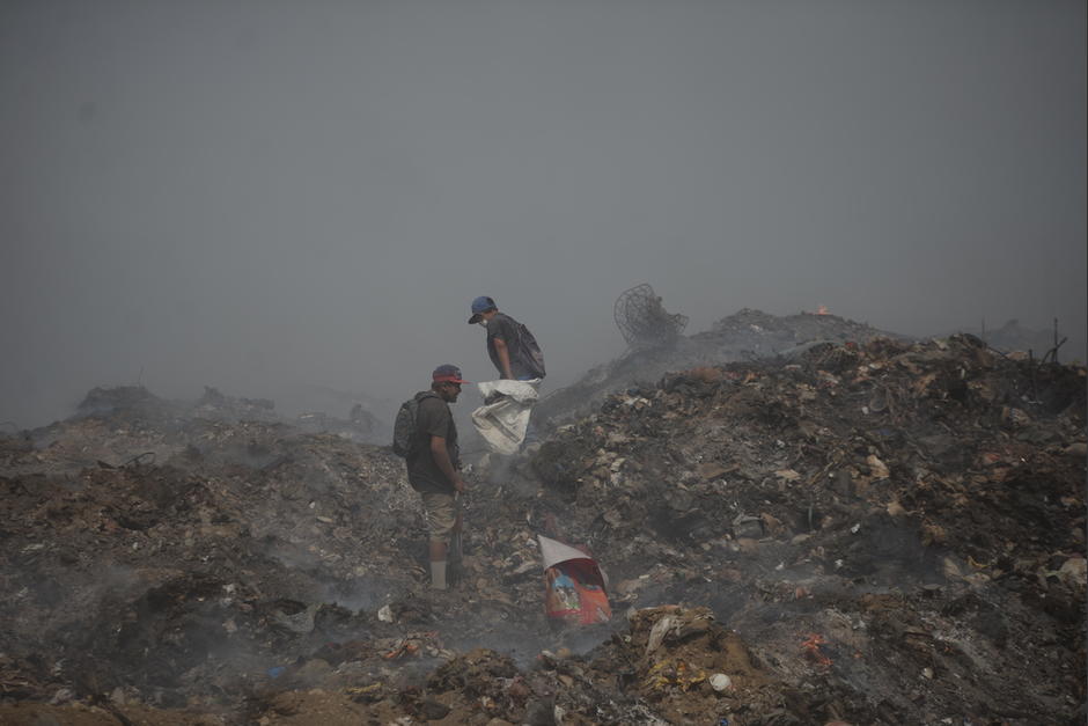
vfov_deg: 6.9
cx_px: 544
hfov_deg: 10.3
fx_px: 6045
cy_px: 363
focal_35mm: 200
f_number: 4
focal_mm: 200
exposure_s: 1/2000
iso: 50
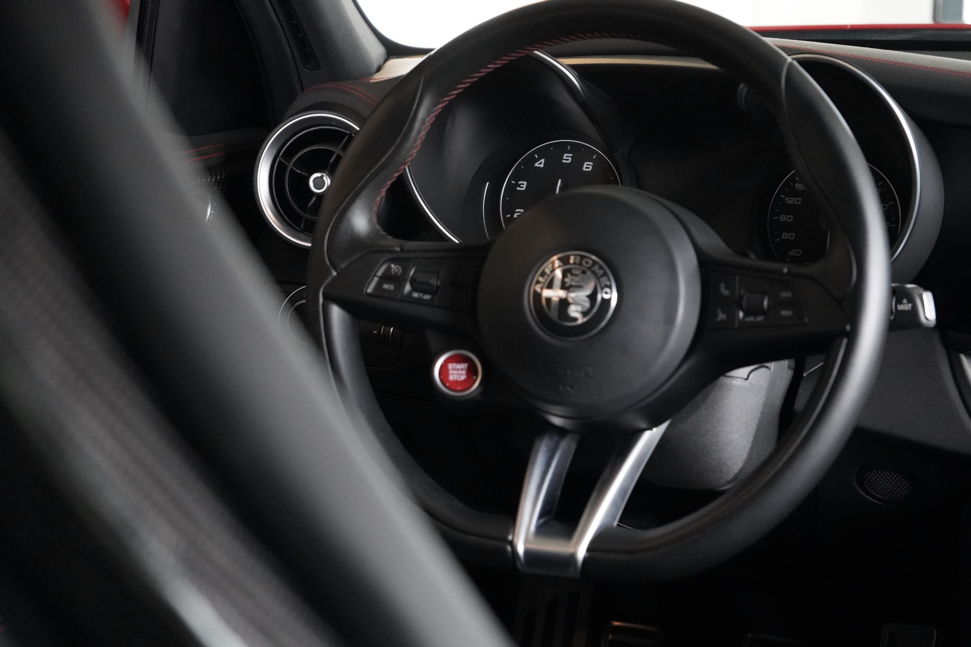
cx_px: 486
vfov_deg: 19.5
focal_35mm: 70
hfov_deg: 28.8
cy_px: 324
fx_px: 1888
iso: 12800
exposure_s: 1/80
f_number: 5.6
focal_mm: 70
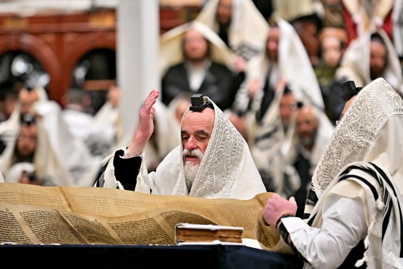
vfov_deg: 4.6
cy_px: 134
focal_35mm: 300
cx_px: 202
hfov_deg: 6.9
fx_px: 3359
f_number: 2.8
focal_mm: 200
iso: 320
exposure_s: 1/400
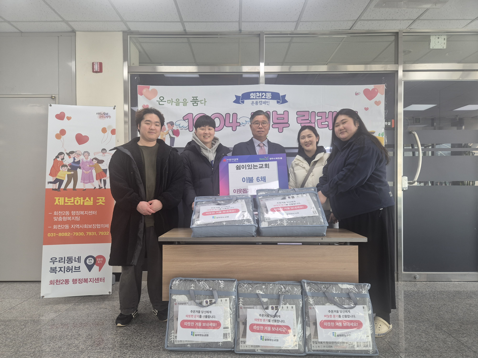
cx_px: 239
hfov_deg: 73.9
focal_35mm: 23
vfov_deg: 58.9
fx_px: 318
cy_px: 179
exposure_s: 1/120
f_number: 1.8
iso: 80
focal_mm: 5.4
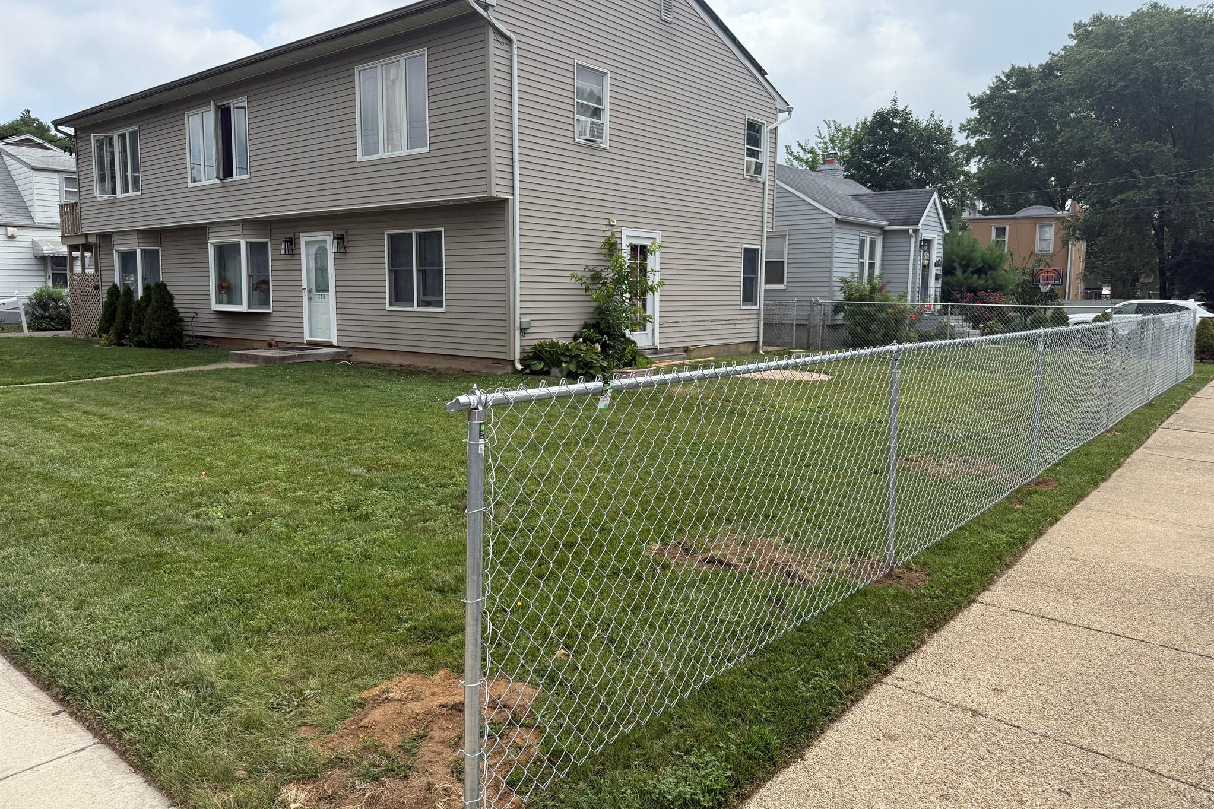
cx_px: 607
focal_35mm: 25
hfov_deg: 71.5
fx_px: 843
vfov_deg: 51.2
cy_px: 376
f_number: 1.78
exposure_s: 1/3584
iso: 100
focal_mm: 6.76
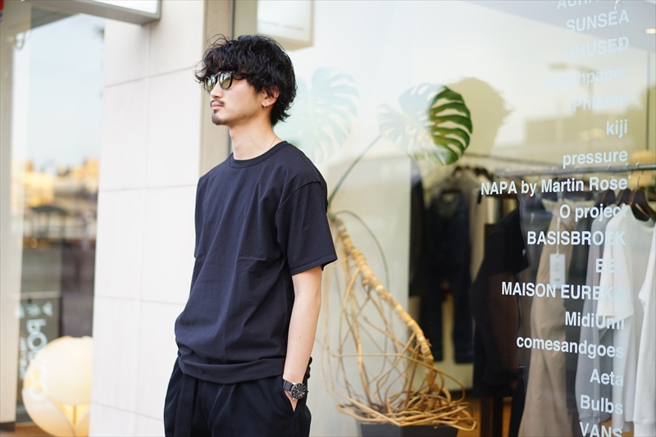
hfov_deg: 36.3
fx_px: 1002
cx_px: 328
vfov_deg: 24.6
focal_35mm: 55
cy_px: 218
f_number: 2
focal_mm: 55
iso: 100
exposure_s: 1/60
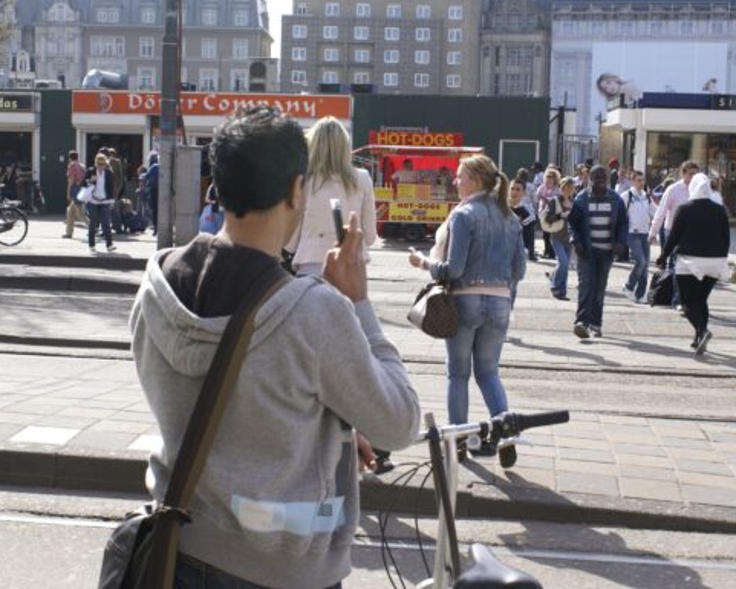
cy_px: 285
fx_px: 1342
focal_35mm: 62
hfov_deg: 30.7
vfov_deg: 24.8
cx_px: 378
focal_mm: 35
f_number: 8
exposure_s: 1/125
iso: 100
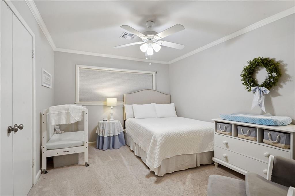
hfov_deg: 93.3
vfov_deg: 70.4
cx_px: 148
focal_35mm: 17
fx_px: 139
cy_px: 98
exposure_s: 1/8
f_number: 11
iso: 800
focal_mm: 17
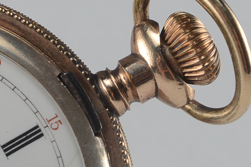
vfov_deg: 5.9
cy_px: 185
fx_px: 1624
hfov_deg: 8.8
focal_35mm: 233
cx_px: 5
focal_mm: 50
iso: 100
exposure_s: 1/80
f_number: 14
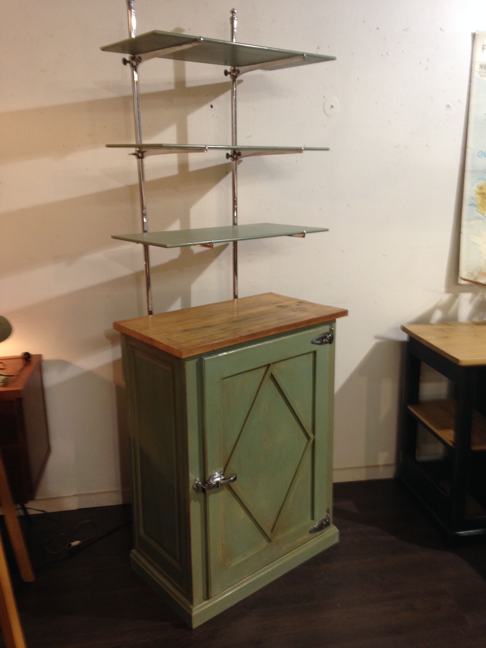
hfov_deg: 42.9
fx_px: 618
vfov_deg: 55.4
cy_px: 324
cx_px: 243
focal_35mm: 33
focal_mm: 4.12
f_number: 2.4
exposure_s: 1/20
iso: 100
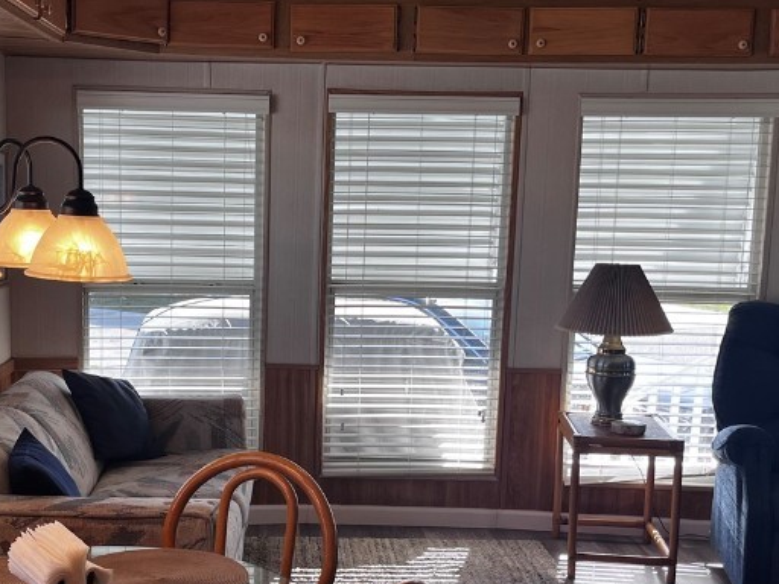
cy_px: 362
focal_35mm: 52
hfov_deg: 36.6
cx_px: 280
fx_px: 1170
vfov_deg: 27.9
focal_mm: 5.1
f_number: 1.6
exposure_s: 1/242
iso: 40
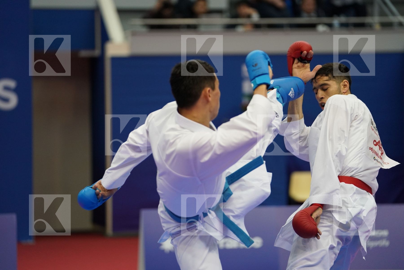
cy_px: 135
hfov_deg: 12.7
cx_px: 202
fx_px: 1818
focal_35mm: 162
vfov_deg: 8.5
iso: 2500
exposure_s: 1/1000
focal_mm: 162
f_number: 2.8
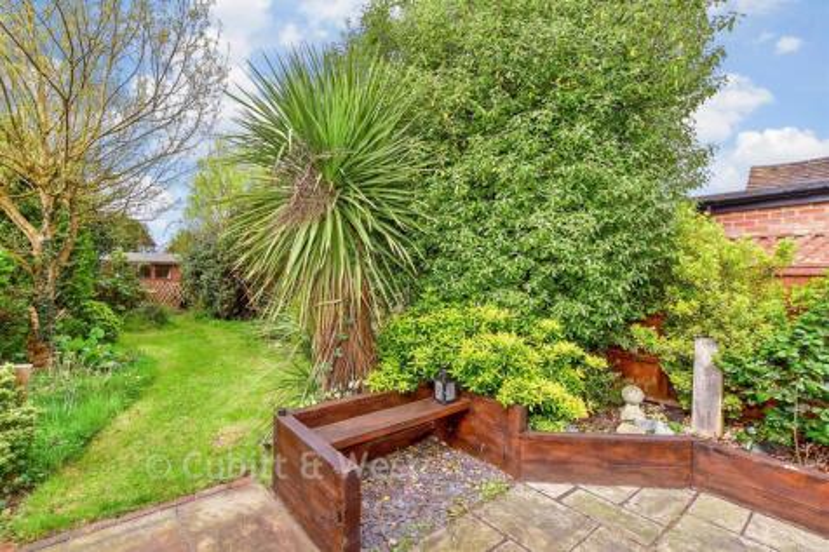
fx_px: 345
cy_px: 276
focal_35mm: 15
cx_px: 414
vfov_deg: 77.3
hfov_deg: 100.4
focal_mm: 10
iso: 400
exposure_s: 1/250
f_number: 8
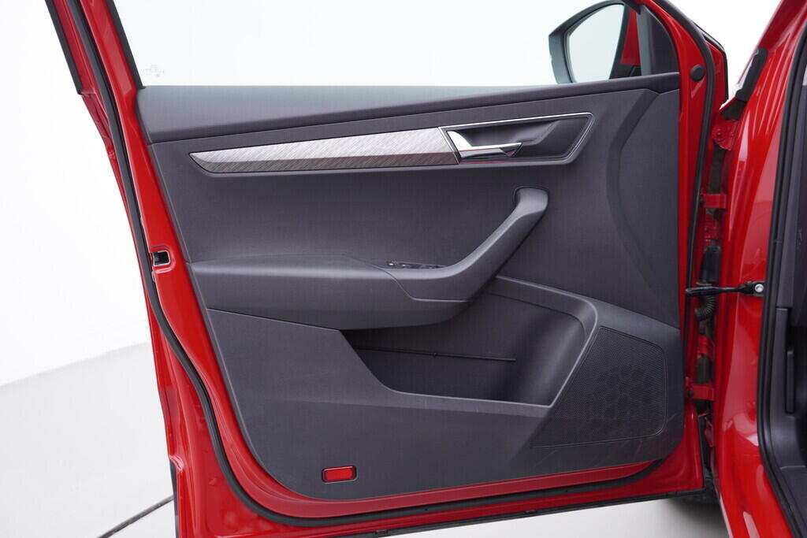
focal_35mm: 36
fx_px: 807
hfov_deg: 53.1
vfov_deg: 36.9
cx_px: 404
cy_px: 269
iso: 125
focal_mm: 24
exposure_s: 1/40
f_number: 3.2
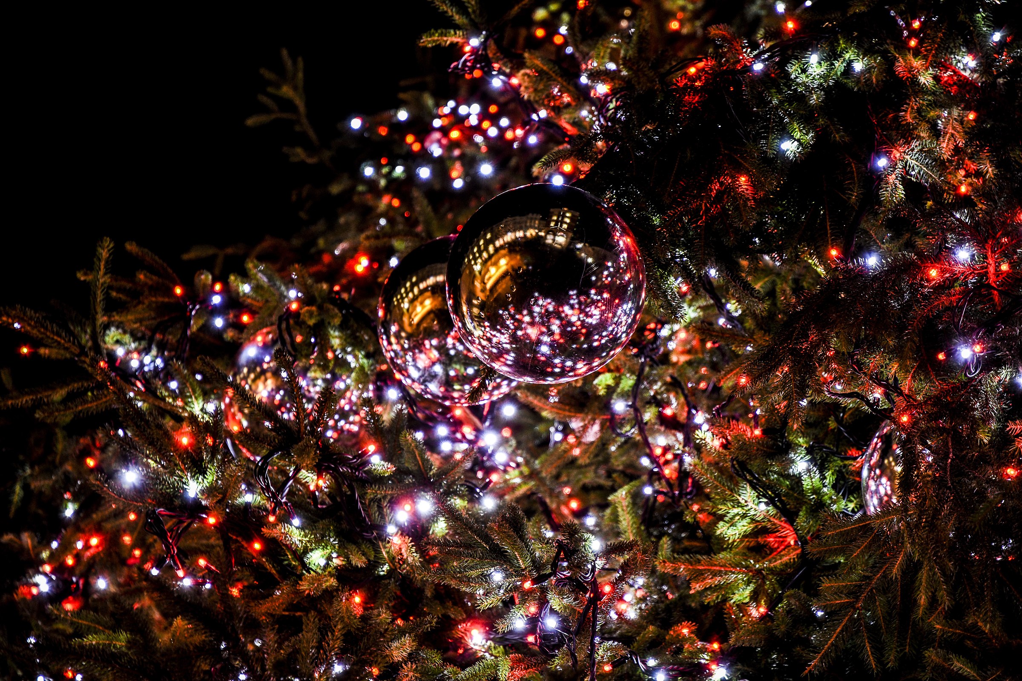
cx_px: 511
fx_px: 3406
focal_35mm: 120
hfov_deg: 17.1
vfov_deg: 11.4
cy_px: 340
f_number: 4
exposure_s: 1/6
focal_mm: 80
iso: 400
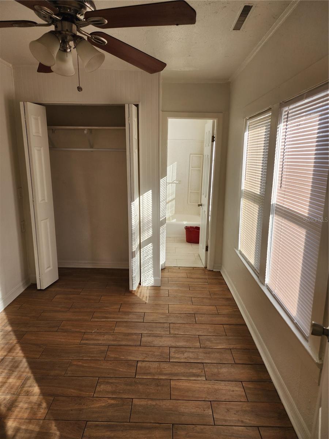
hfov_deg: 58.9
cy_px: 220
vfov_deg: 73.9
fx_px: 291
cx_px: 164
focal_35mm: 23
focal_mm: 6.4
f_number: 1.8
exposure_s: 1/180
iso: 25
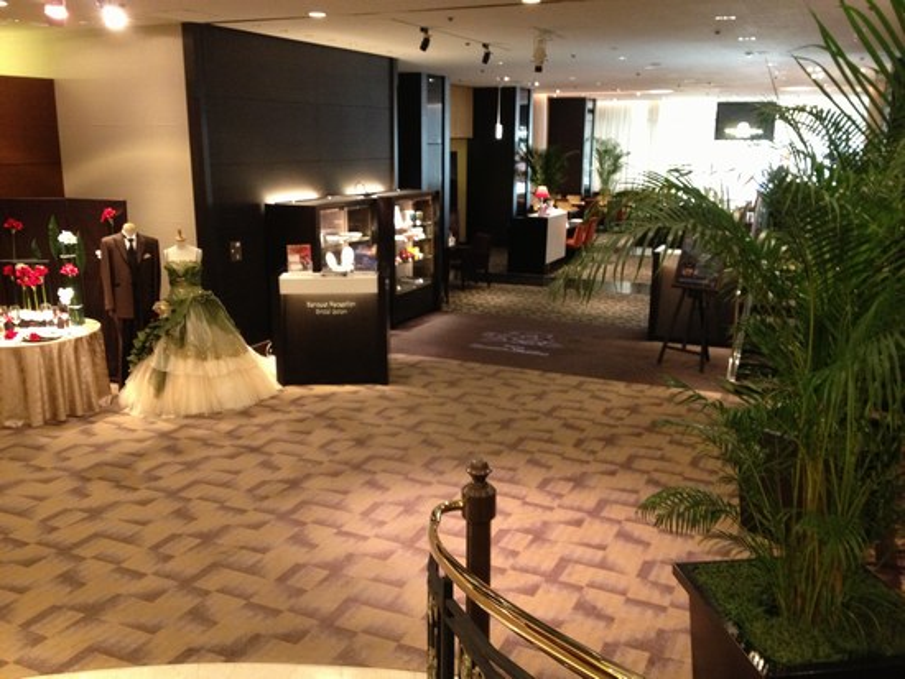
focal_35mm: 35
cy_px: 340
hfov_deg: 52.6
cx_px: 452
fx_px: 915
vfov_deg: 40.7
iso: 320
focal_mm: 4.28
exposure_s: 1/20
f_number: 2.4
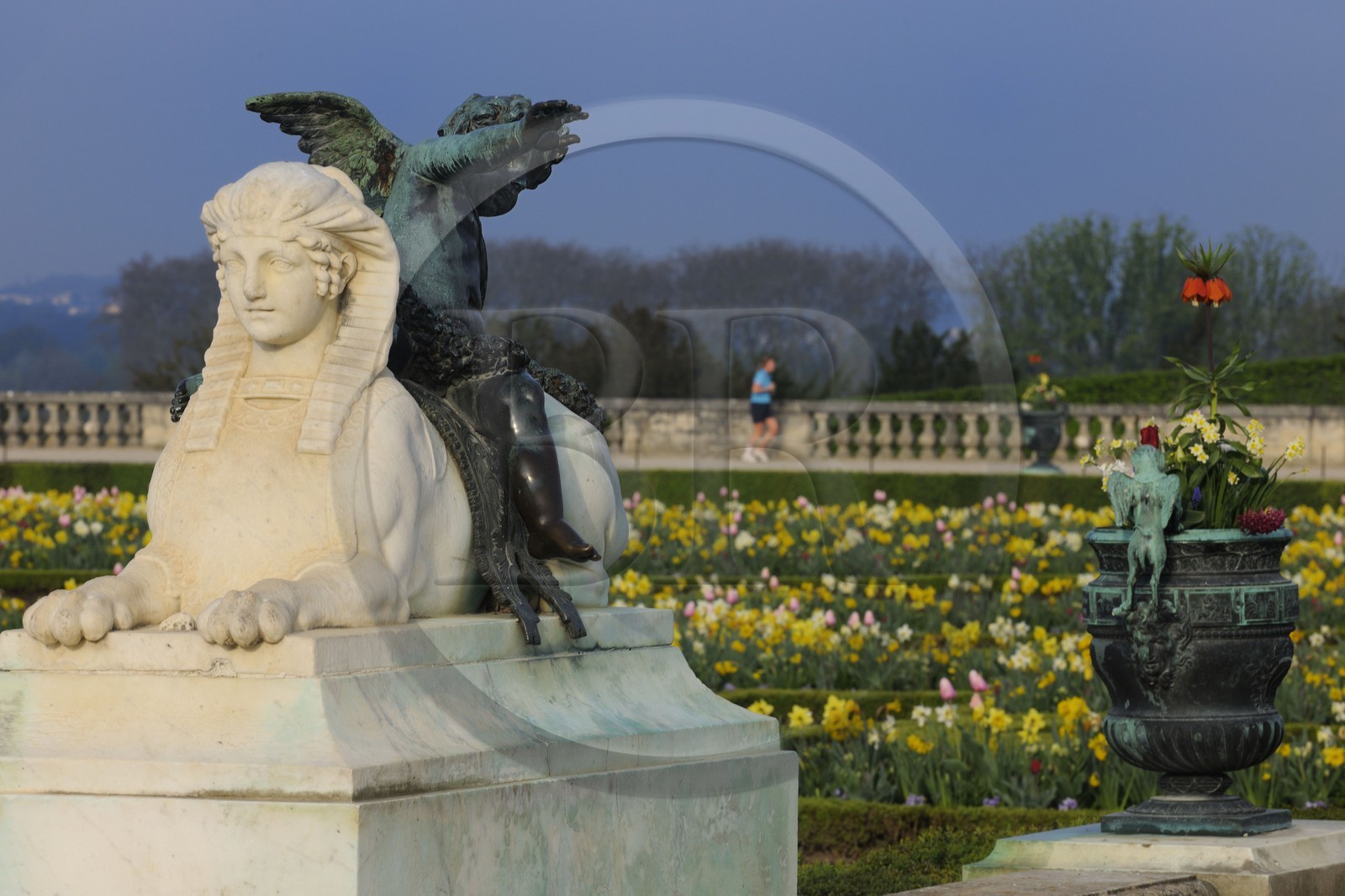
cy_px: 448
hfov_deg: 11.4
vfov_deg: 7.6
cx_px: 672
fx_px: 6723
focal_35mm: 180
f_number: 11
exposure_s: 1/160
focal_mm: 180
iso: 200
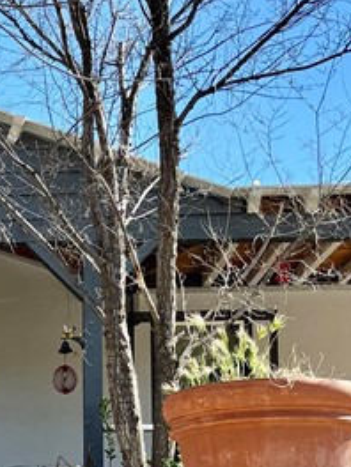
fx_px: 1365
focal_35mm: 101
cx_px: -136
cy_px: 479
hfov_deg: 13.9
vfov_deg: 18.9
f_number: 1.6
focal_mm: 5.96
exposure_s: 1/1458
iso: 50
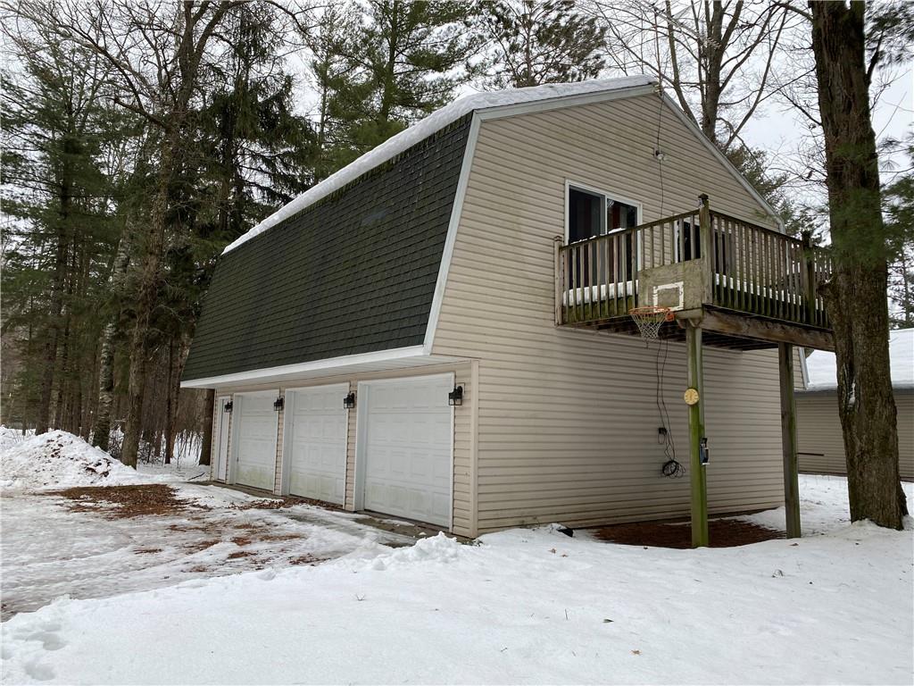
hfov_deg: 67.3
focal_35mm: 26
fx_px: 687
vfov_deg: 53.1
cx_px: 457
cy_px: 343
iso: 32
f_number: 1.8
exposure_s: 1/407
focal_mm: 4.25
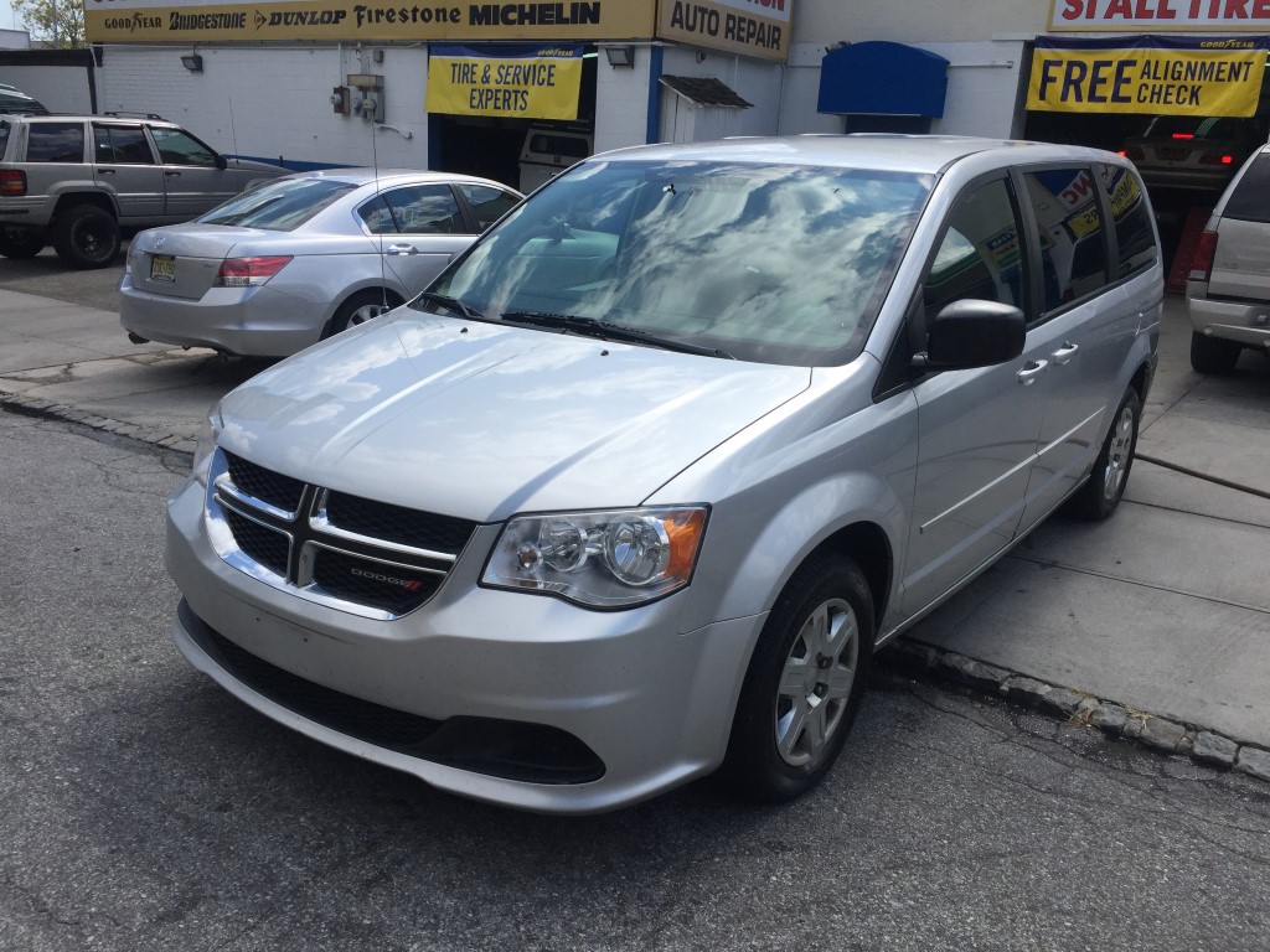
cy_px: 476
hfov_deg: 61.7
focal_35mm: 29
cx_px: 635
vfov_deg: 48.2
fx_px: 1064
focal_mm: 4.15
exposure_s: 1/2639
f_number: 2.2
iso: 32
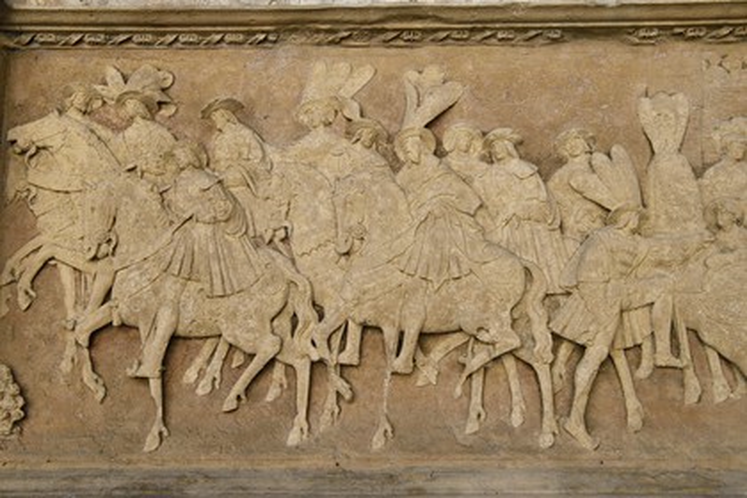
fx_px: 788
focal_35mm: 38
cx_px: 374
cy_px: 249
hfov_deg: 50.7
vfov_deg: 35.1
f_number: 10
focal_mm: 38
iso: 200
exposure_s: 1/125
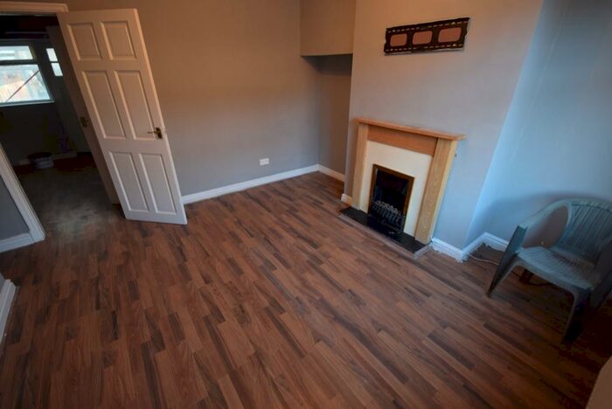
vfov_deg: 77.4
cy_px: 204
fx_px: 255
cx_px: 306
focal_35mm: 15
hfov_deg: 100.3
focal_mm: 10
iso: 200
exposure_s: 1/8
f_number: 4
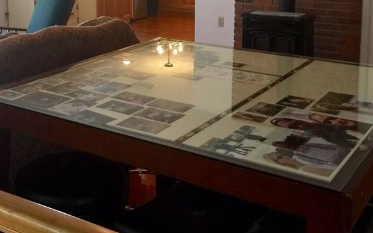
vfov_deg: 23.2
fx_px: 549
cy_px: 12
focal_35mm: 54
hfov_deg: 36.9
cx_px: 110
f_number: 2.2
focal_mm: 4.15
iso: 50
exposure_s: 1/30
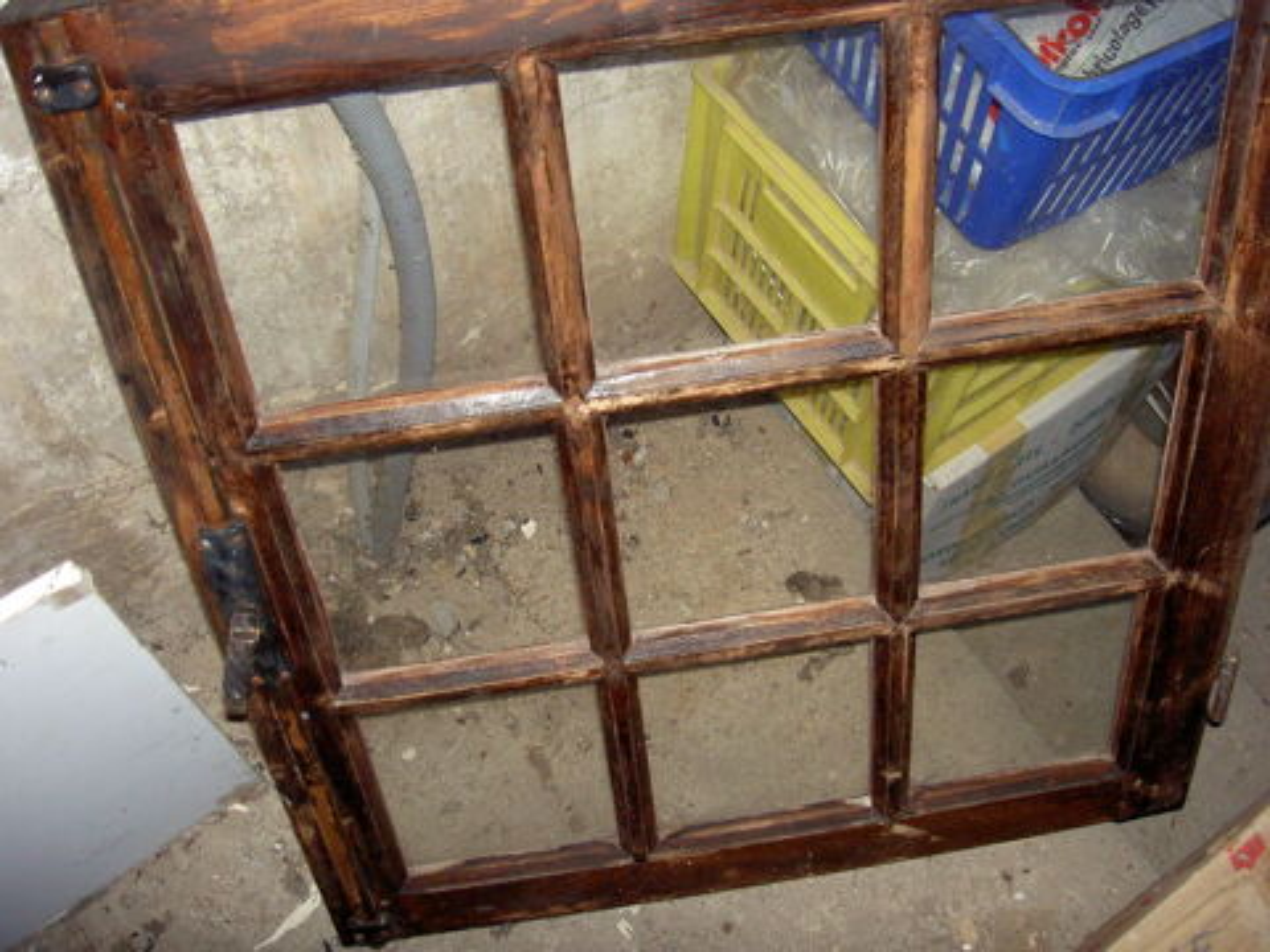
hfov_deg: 47.9
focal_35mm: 39
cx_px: 635
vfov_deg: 36.8
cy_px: 476
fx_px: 1431
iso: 200
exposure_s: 1/60
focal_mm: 8
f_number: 2.8
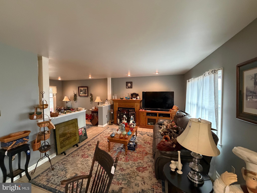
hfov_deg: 102.1
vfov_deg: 85.7
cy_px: 96
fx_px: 104
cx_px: 128
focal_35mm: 14
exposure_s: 1/60
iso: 640
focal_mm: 2.22
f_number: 2.2
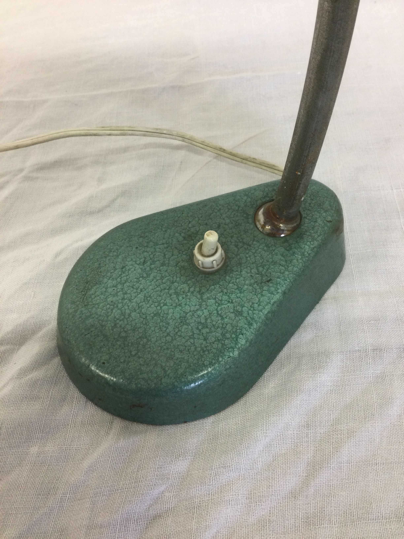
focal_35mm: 31
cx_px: 202
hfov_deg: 45.4
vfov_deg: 58.4
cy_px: 270
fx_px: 482
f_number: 2.4
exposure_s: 1/33
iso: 64
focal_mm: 3.3
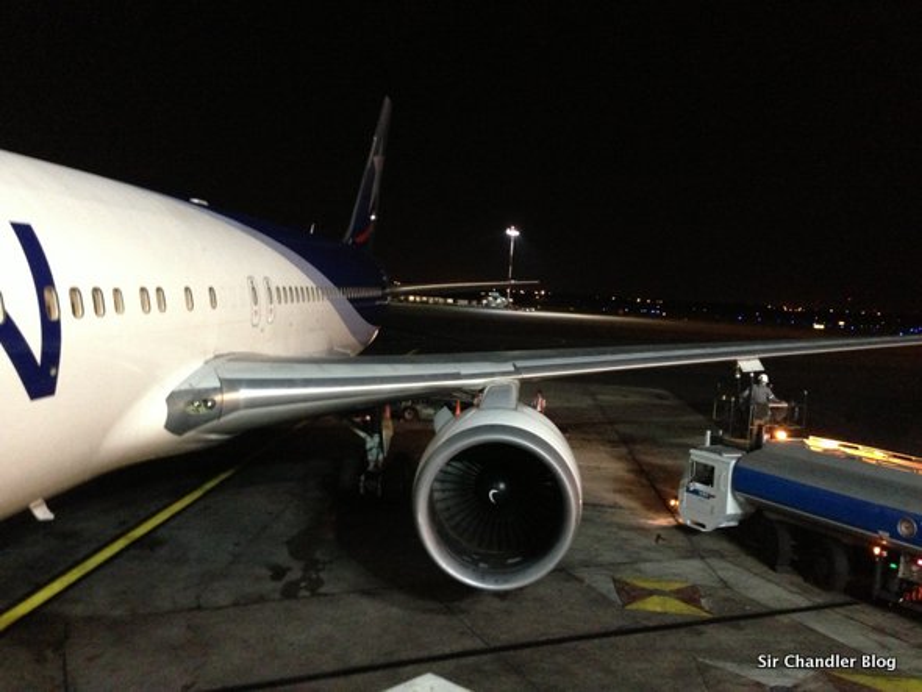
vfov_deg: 43.0
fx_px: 879
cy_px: 346
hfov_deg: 55.3
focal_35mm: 33
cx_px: 461
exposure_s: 1/15
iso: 800
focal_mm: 4.13
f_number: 2.4
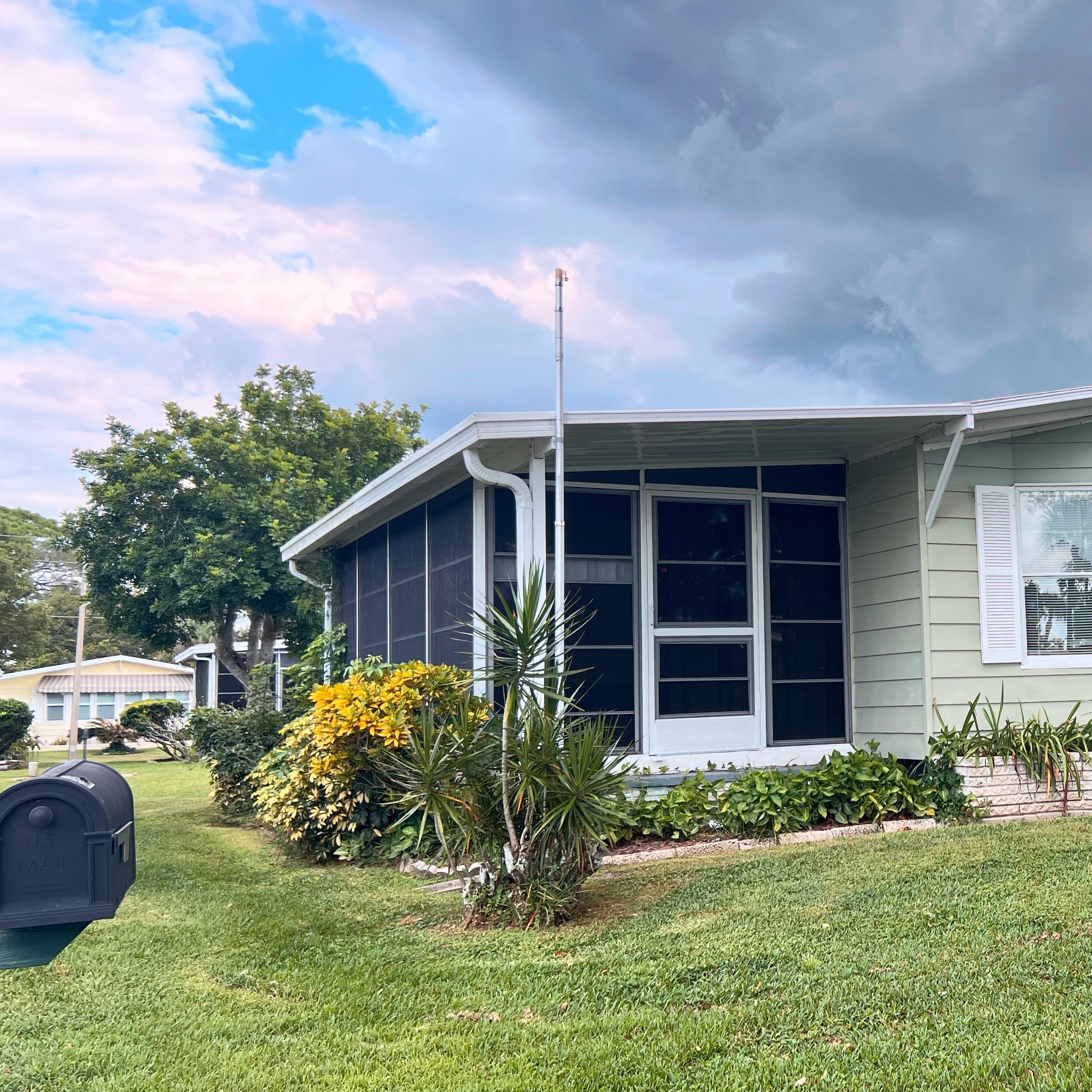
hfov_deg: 37.6
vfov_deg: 40.0
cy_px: 565
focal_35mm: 42
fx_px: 1499
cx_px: 968
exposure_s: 1/670
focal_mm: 5.7
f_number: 1.5
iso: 50
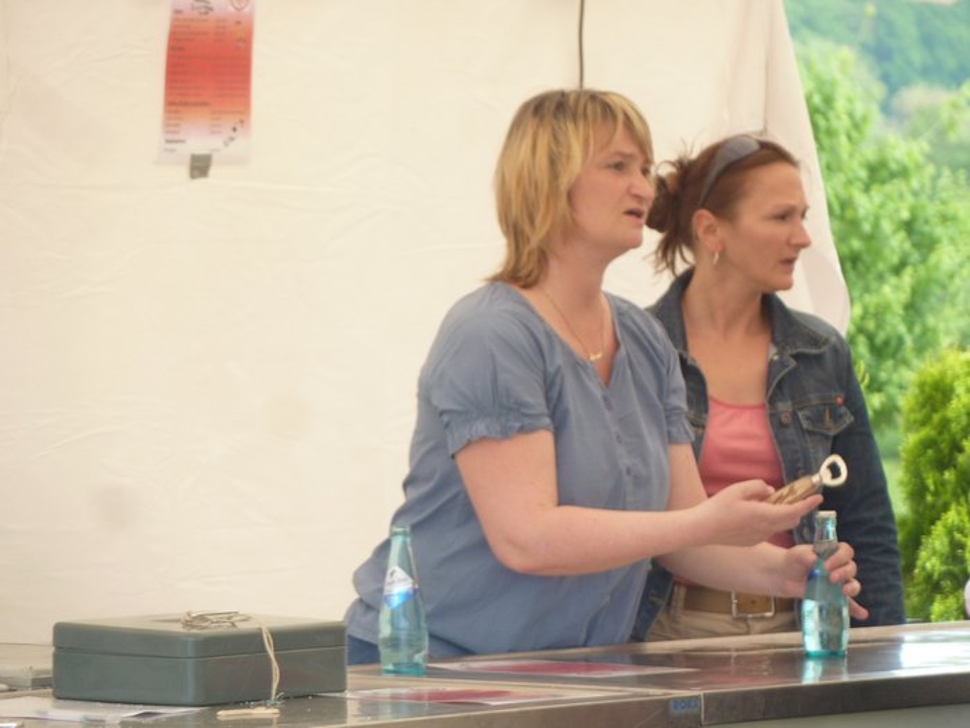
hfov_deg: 6.6
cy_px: 364
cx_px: 485
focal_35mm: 300
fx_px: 8407
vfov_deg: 5.0
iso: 125
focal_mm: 49.2
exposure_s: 1/125
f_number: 4.9
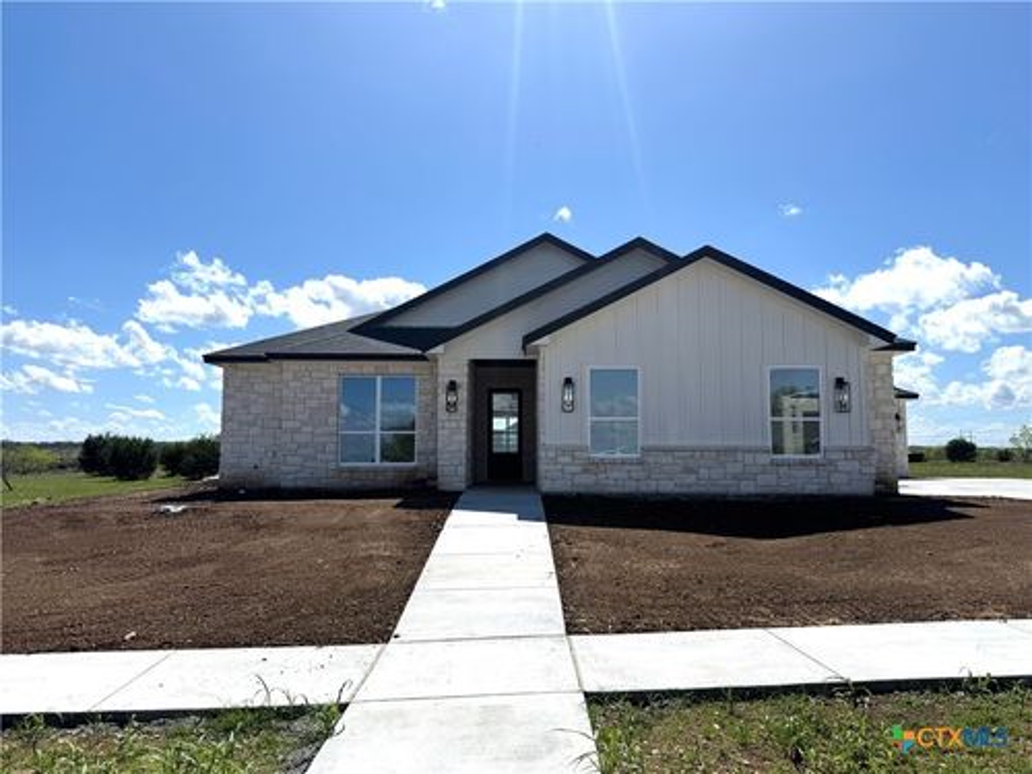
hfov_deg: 71.6
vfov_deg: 56.8
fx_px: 716
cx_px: 516
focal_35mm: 24
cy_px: 387
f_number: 1.78
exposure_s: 1/11905
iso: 80
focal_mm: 6.76
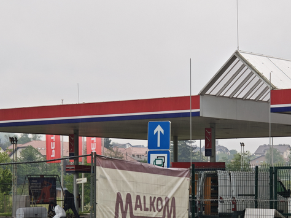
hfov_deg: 16.5
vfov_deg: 12.4
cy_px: 167
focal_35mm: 119
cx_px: 171
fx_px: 1000
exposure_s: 1/100
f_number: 2
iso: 125
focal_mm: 9
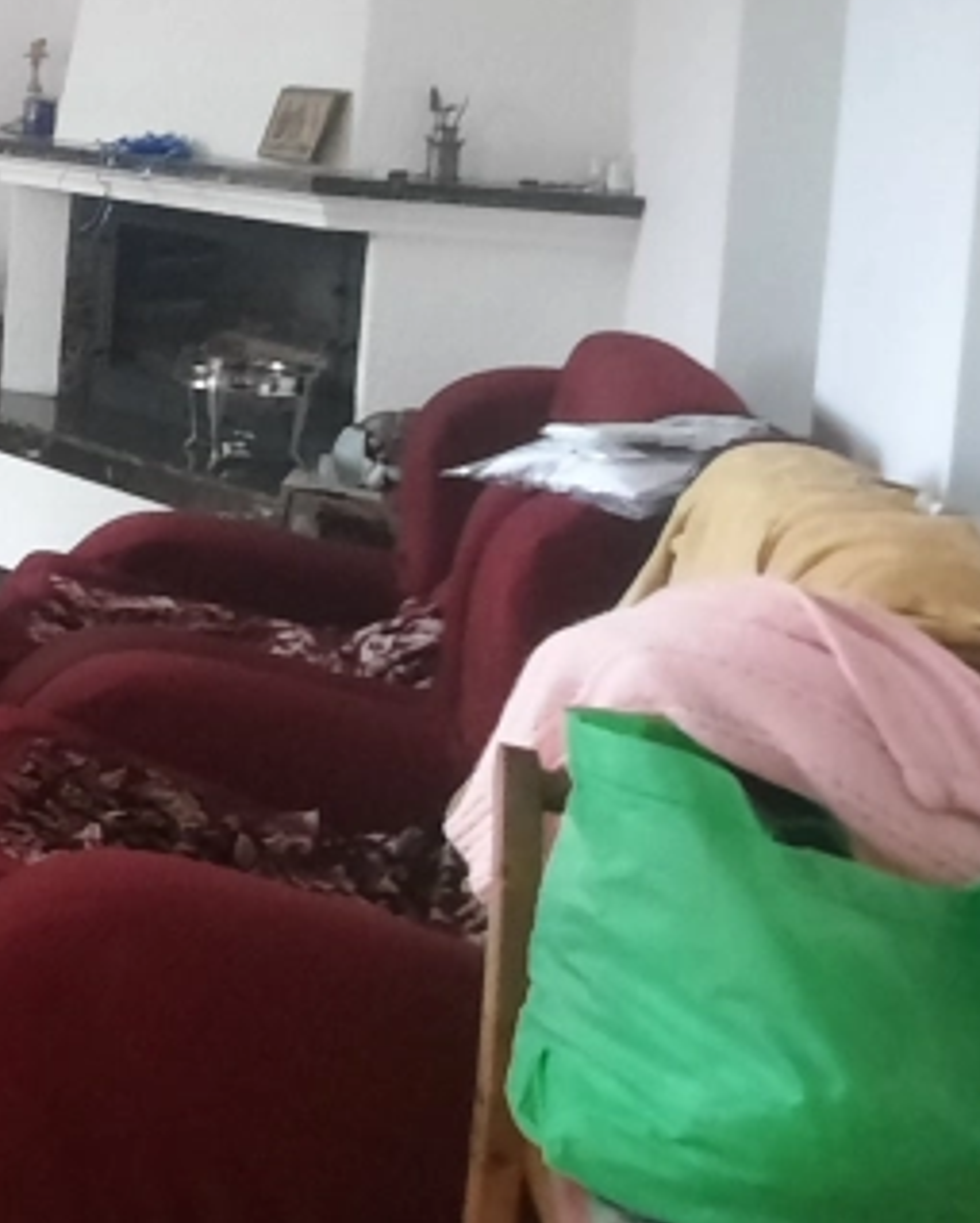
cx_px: -1072
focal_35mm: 50
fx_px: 1810
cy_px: 87
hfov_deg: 17.9
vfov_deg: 34.8
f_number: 2.2
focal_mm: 1.74
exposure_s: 1/20
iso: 640
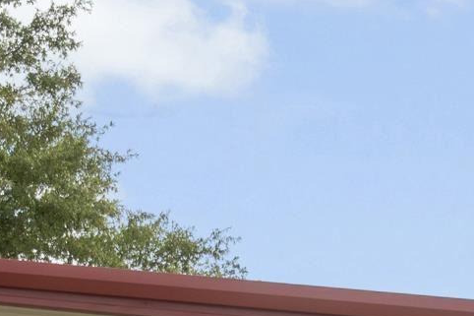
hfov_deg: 14.7
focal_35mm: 140
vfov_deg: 9.1
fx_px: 1843
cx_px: 271
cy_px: 662
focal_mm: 18
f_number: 9
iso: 250
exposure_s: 1/125
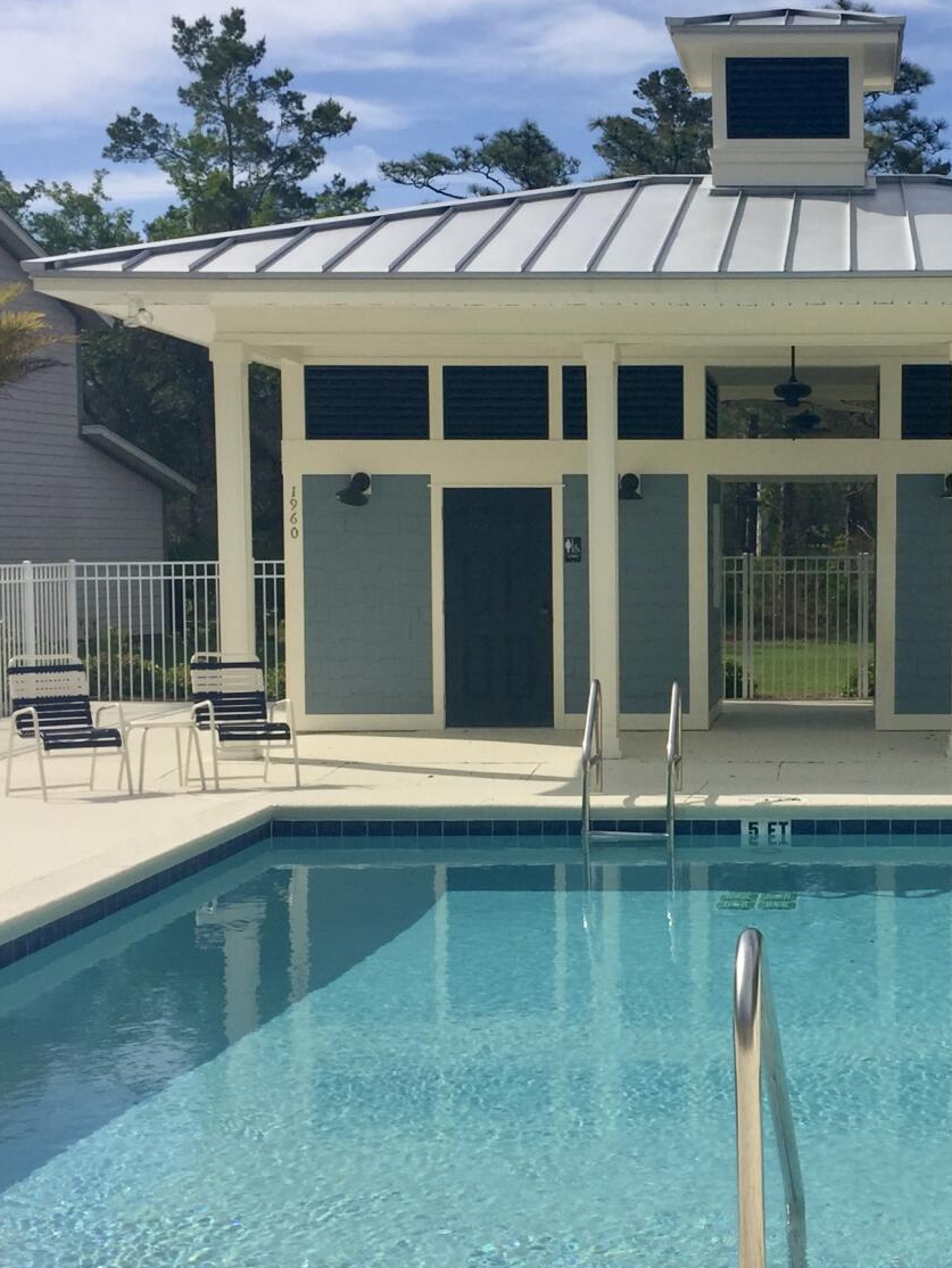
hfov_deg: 27.1
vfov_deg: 36.8
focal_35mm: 52
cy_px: 674
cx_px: 843
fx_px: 1906
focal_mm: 4.15
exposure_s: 1/3968
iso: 32
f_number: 2.2
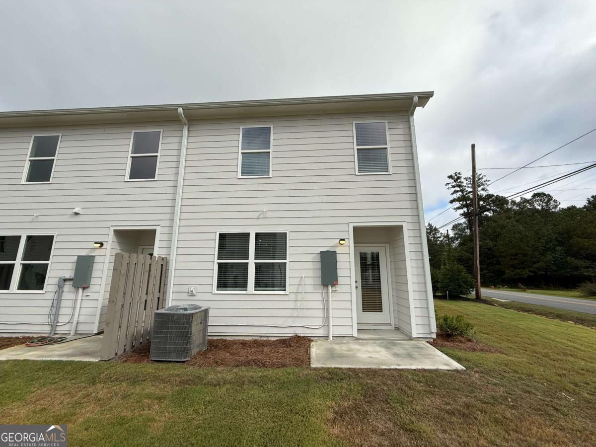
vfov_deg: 85.7
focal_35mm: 14
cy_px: 224
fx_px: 241
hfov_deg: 102.1
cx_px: 298
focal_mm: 2.22
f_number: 2.2
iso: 50
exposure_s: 1/2165
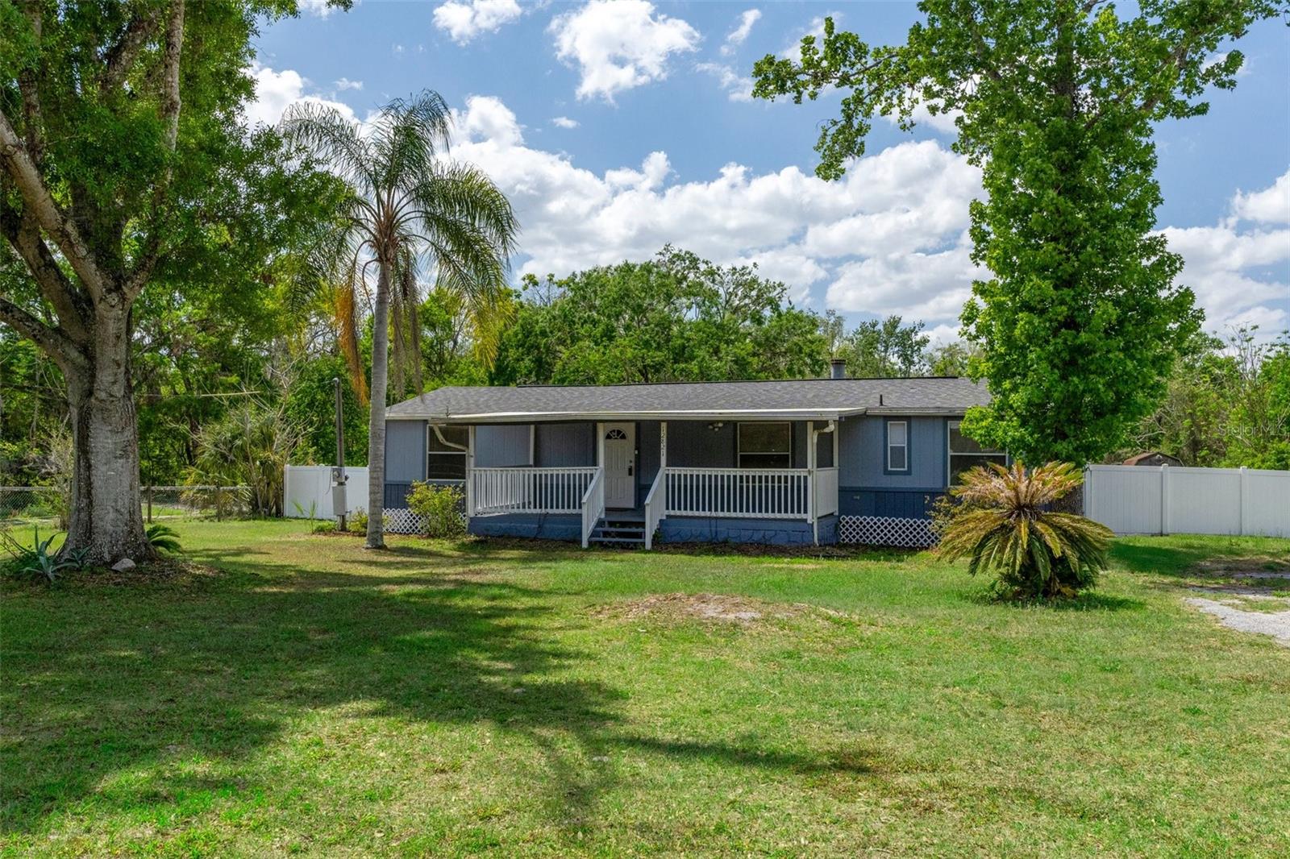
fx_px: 1075
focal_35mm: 30
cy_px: 430
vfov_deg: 43.6
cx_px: 645
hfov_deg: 61.9
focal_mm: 20
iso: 800
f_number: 8
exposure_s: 1/1000
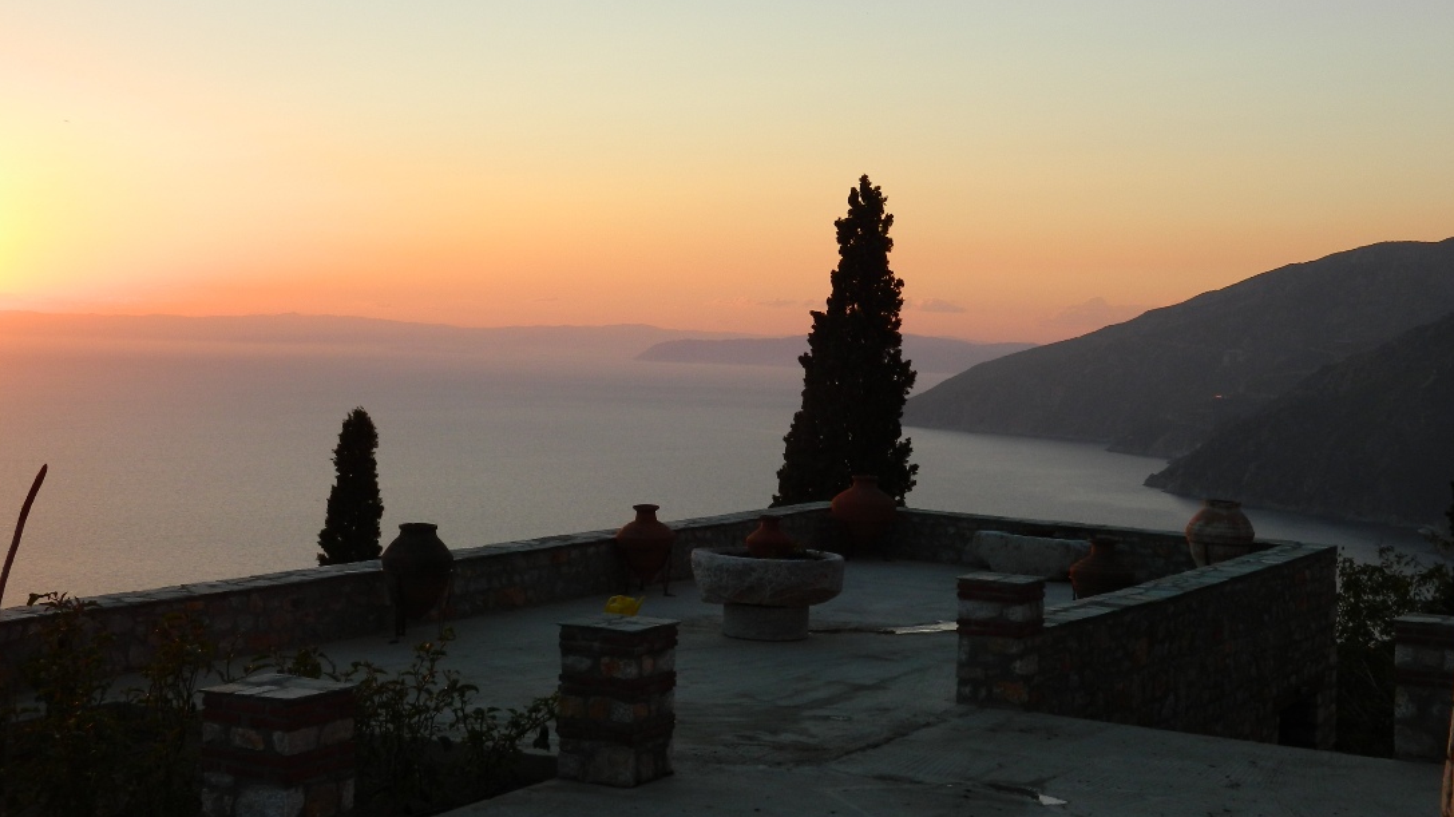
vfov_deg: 21.8
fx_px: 2120
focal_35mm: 55
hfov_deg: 37.8
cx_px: 693
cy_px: 325
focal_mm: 7.3
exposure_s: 1/200
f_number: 3.5
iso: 80
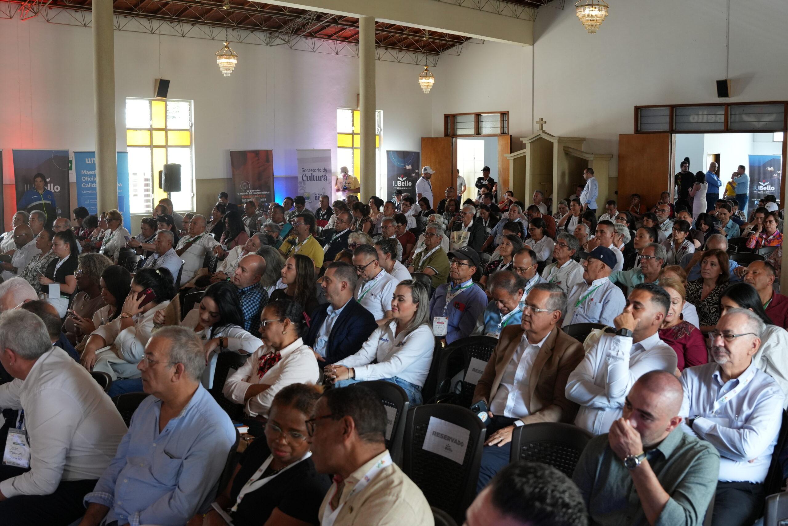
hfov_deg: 53.1
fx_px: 788
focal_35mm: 36
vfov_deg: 36.9
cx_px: 394
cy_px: 263
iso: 1000
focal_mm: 24
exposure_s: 1/160
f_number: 4
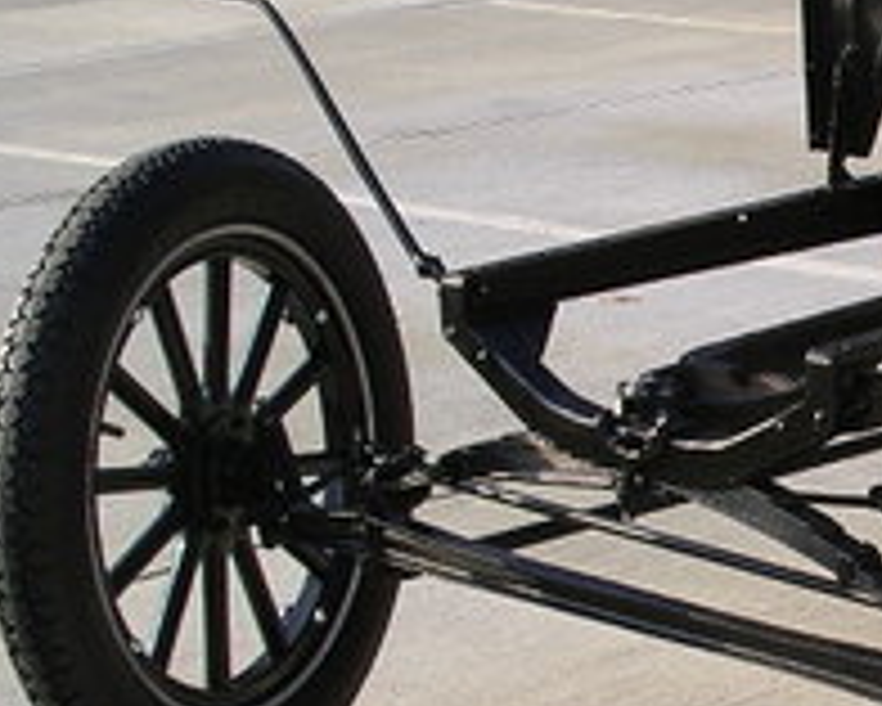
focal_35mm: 118
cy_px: 333
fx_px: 3082
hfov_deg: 15.4
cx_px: 1192
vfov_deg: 13.1
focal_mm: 7.8
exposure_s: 1/291
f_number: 4
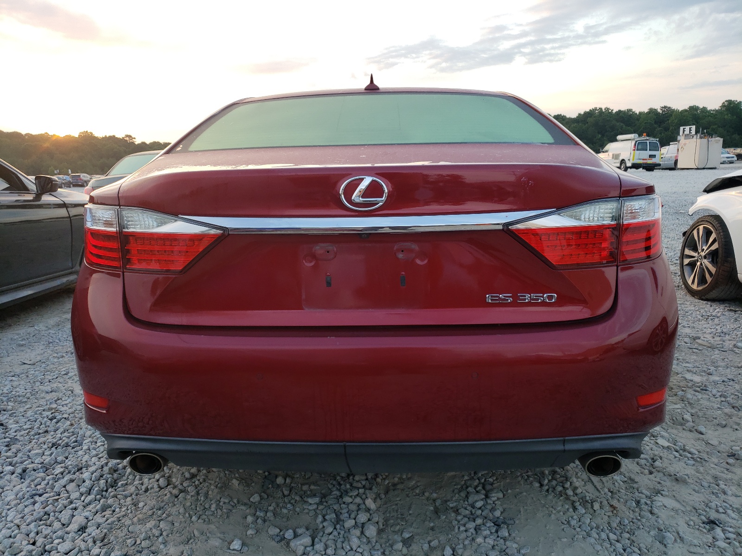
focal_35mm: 26
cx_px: 371
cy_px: 278
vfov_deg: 53.1
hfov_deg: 67.3
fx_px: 557
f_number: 1.5
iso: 50
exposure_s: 1/156
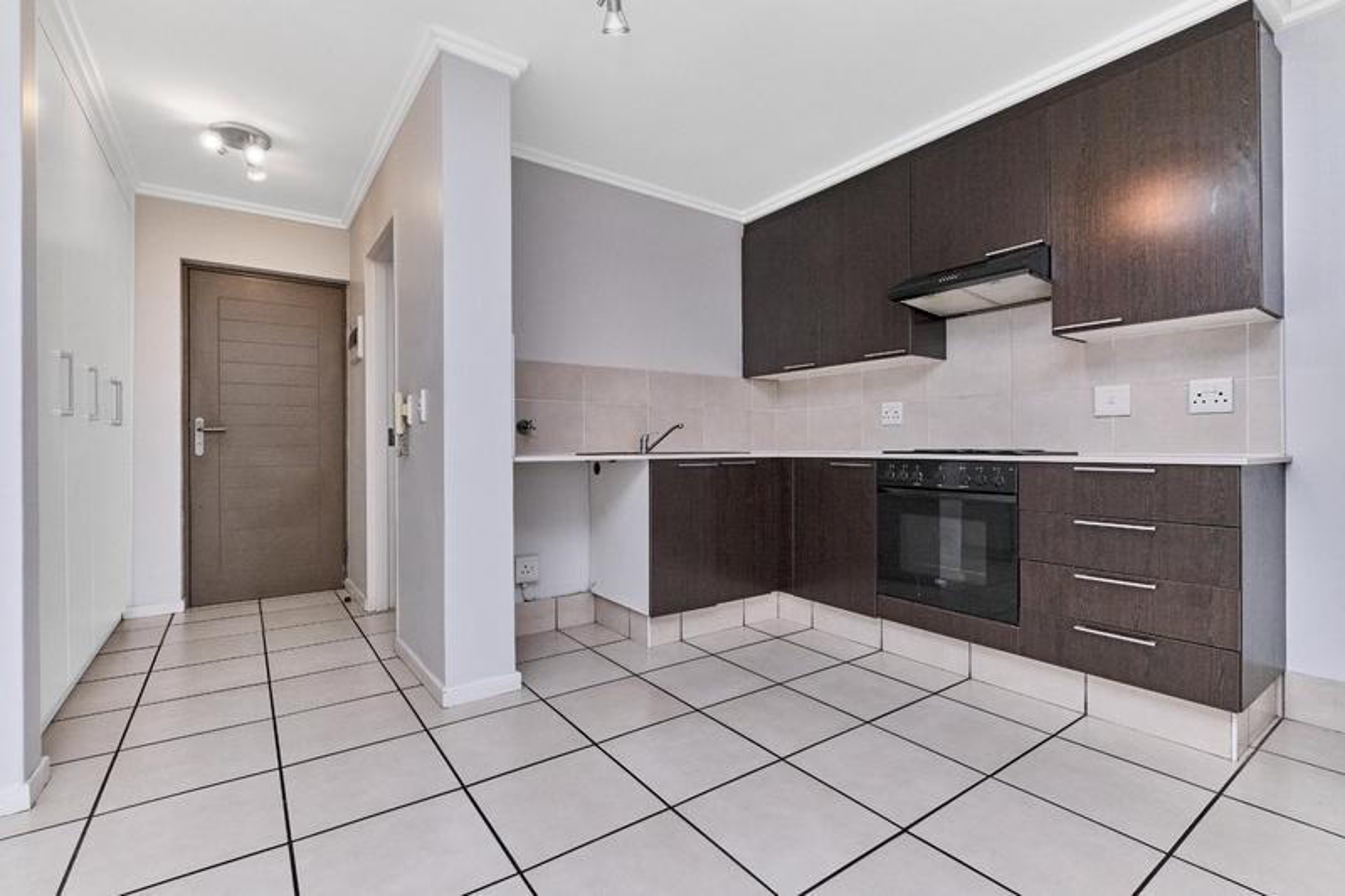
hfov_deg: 100.4
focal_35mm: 15
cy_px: 448
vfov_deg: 77.3
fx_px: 560
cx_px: 672
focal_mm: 10
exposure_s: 1/200
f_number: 8
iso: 800
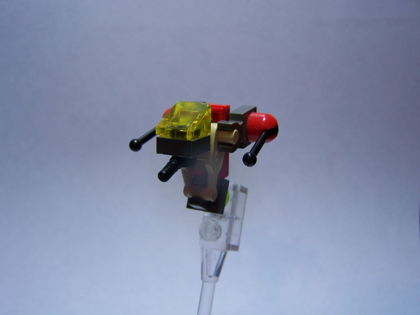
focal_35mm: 38
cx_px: 210
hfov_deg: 49.0
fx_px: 461
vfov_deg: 37.7
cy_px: 158
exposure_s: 1/60
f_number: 2.8
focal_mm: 6.3
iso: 80
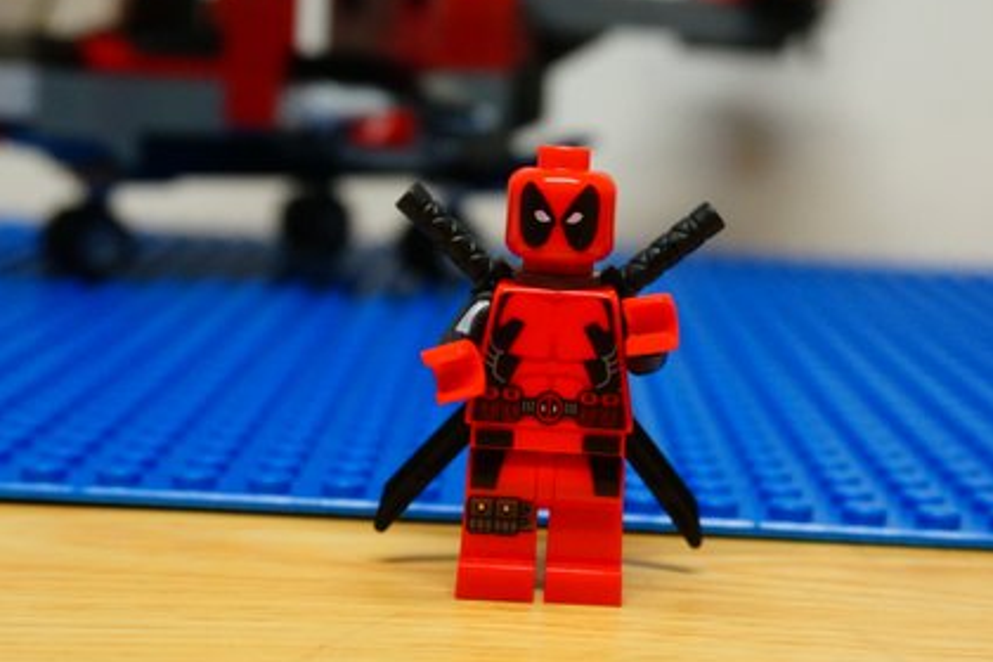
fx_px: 1765
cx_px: 565
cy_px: 281
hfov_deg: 31.4
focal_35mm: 64
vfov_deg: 21.2
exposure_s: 1/160
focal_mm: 28
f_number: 5.6
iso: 1600
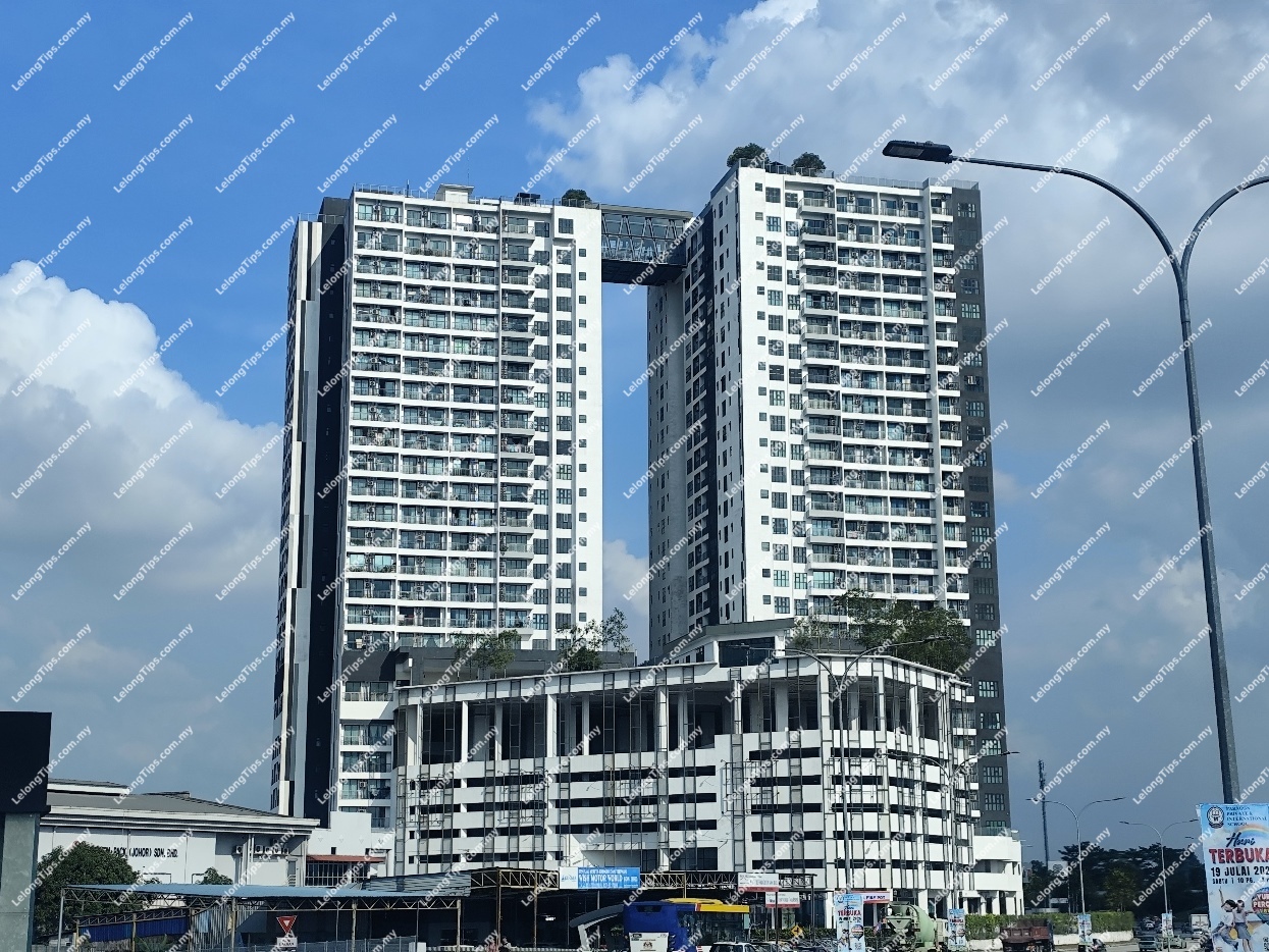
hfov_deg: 41.2
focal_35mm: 46
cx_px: 634
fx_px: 1686
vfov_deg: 31.5
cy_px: 476
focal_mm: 6.14
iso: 50
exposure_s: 1/640
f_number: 1.65
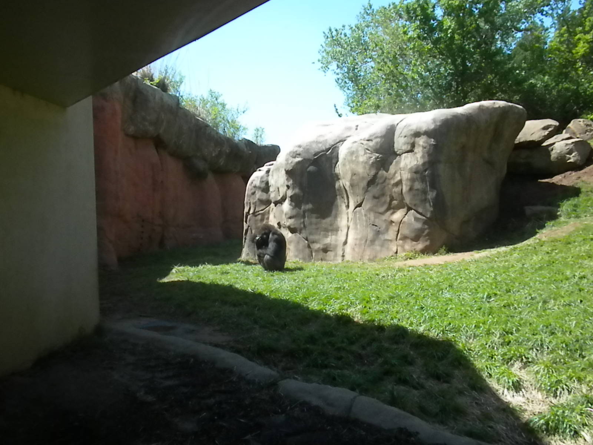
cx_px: 296
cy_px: 222
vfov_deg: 38.7
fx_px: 634
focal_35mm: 37
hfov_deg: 50.1
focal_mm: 6.6
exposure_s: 1/227
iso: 640
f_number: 10
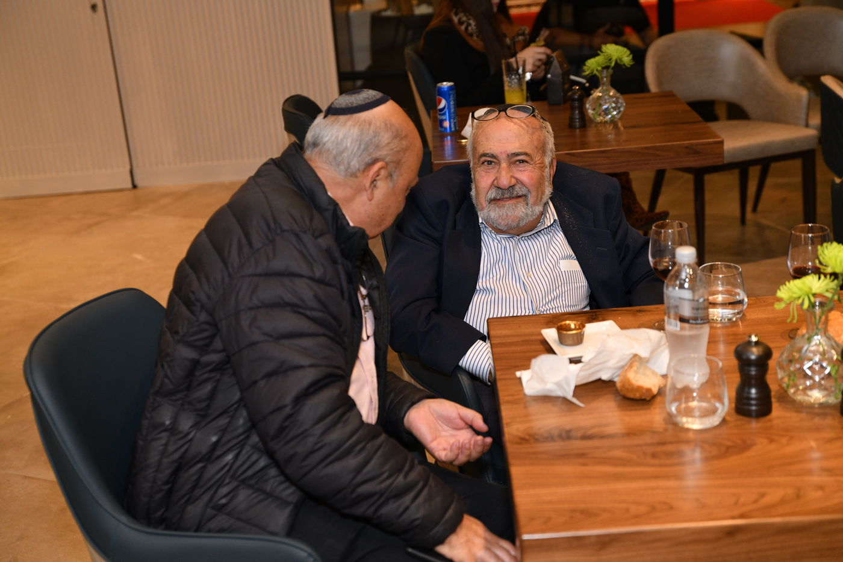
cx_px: 422
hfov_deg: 33.4
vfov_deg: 22.6
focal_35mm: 60
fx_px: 1405
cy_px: 281
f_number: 3.5
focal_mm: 60
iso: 1000
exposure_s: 1/250
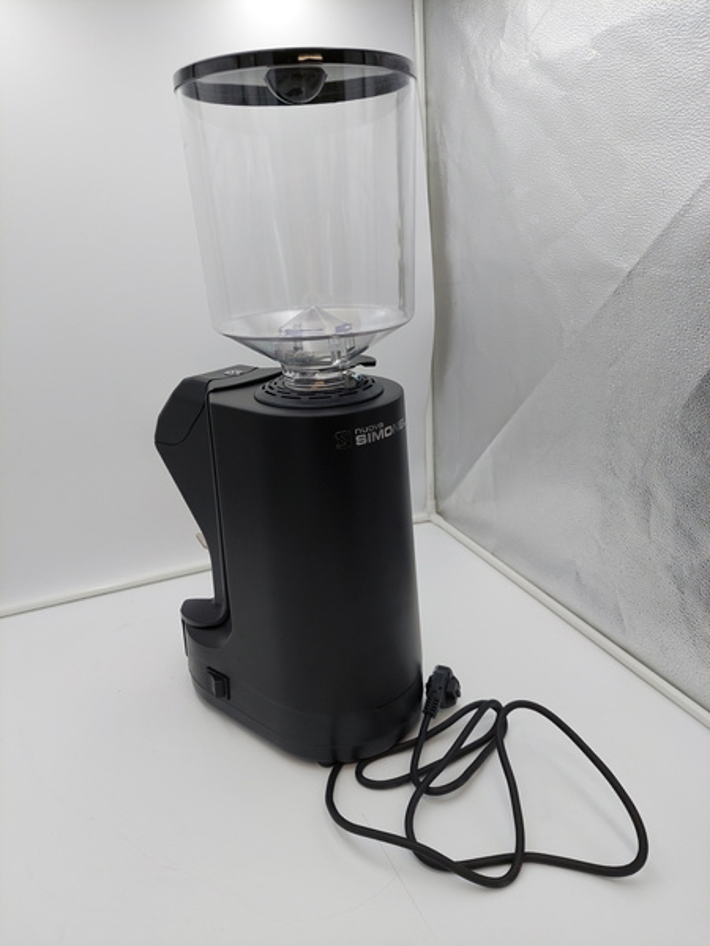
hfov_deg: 54.9
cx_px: 355
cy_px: 473
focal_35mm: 25
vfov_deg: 69.4
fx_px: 684
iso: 40
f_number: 1.8
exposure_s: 1/227
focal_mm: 5.23
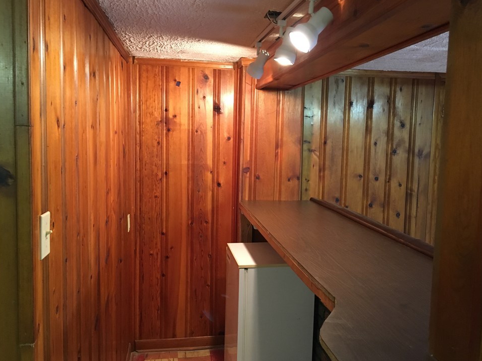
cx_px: 254
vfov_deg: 45.4
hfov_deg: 58.3
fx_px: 432
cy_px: 184
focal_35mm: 31
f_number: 2.2
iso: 200
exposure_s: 1/17
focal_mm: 4.15
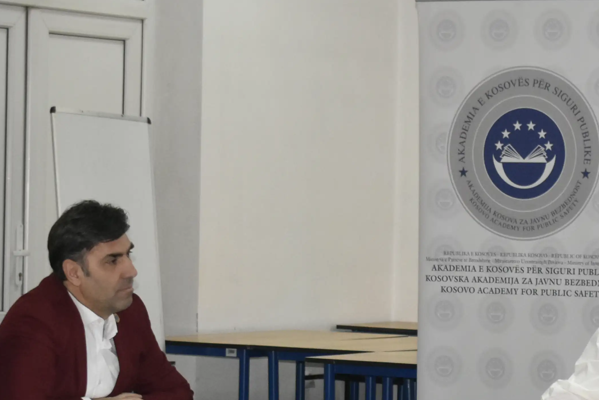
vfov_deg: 8.0
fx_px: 2845
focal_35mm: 171
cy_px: 454
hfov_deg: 12.0
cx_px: 454
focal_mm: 40
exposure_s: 1/80
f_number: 4.8
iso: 1600
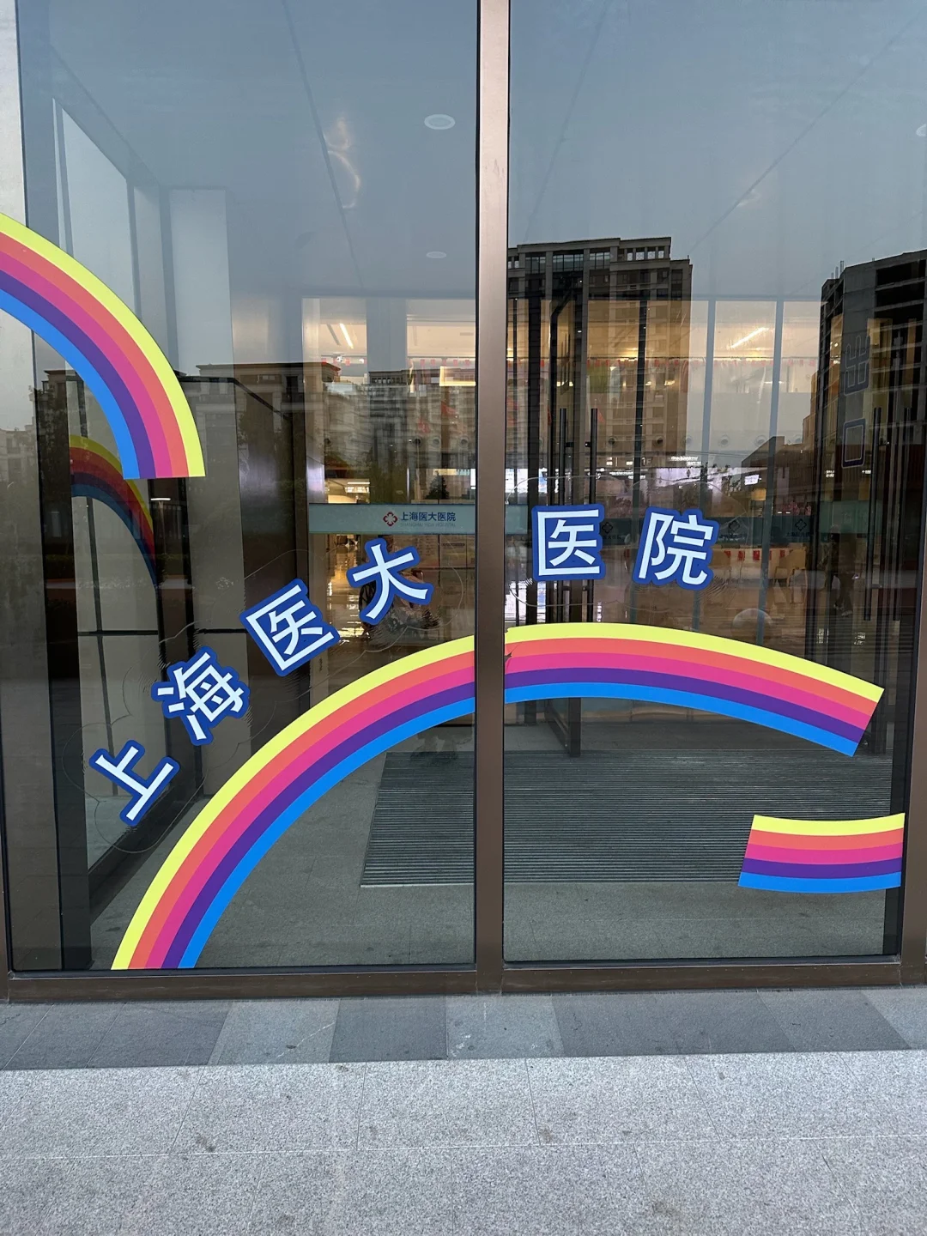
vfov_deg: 71.6
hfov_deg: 56.8
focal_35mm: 24
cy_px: 618
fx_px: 857
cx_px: 464
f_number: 1.78
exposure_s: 1/75
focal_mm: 6.86
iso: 250
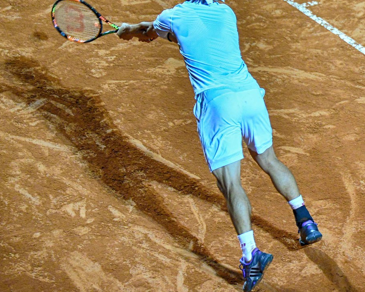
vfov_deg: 3.1
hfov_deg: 3.9
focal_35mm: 498
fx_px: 5380
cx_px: 321
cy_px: 31
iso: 1800
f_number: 2.8
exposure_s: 1/1250
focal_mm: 200
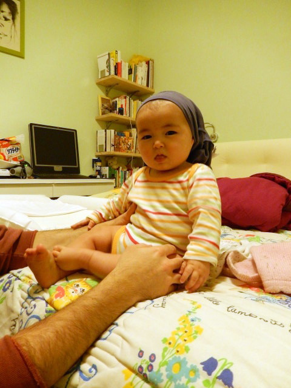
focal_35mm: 25
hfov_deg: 54.9
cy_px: 194
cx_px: 146
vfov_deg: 69.4
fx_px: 280
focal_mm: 4.5
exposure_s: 1/6
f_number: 3.4
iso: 800
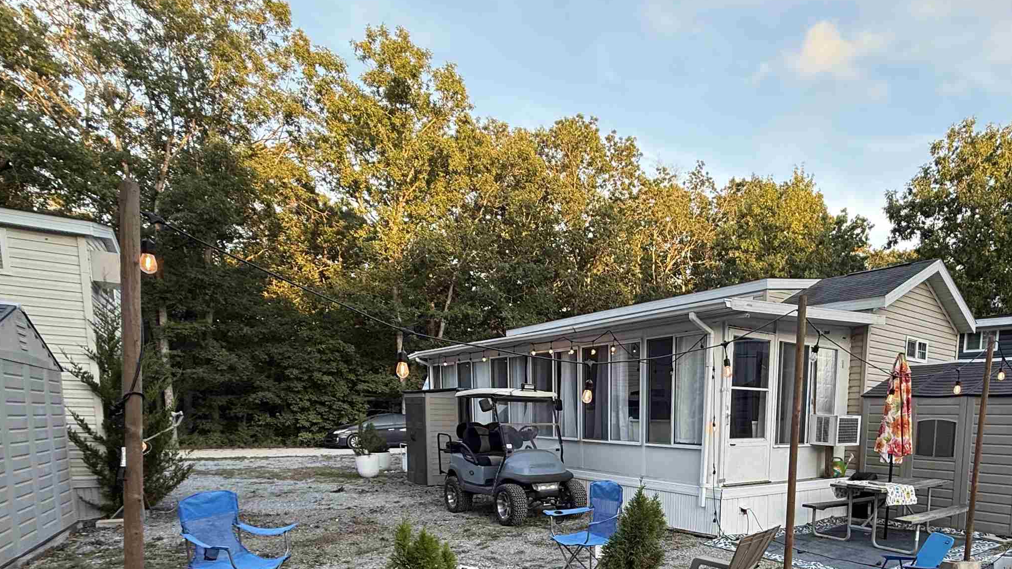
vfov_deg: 45.4
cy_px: 501
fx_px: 617
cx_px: 681
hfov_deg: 76.0
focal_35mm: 23
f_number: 2.2
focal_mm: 2.22
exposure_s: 1/120
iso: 80
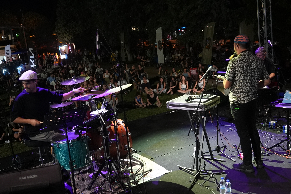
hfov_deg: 53.1
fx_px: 291
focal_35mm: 36
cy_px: 97
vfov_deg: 36.9
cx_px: 146
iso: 6400
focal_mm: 24
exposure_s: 1/200
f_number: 2.8
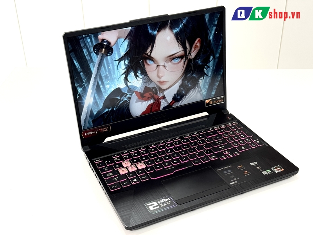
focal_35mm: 48
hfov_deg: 39.7
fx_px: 434
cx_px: 156
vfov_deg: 30.3
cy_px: 118
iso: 100
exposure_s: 1/89
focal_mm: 6.76
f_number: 1.78
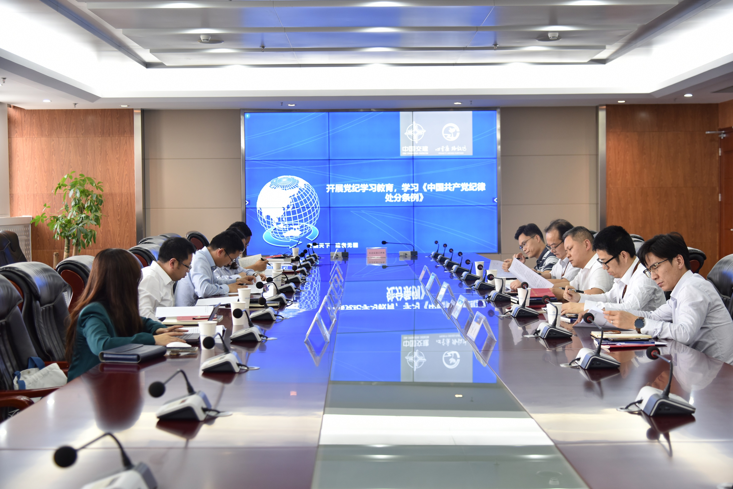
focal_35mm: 50
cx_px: 366
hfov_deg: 39.6
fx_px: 1018
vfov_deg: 27.0
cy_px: 244
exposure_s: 1/50
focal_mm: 50
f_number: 4
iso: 450
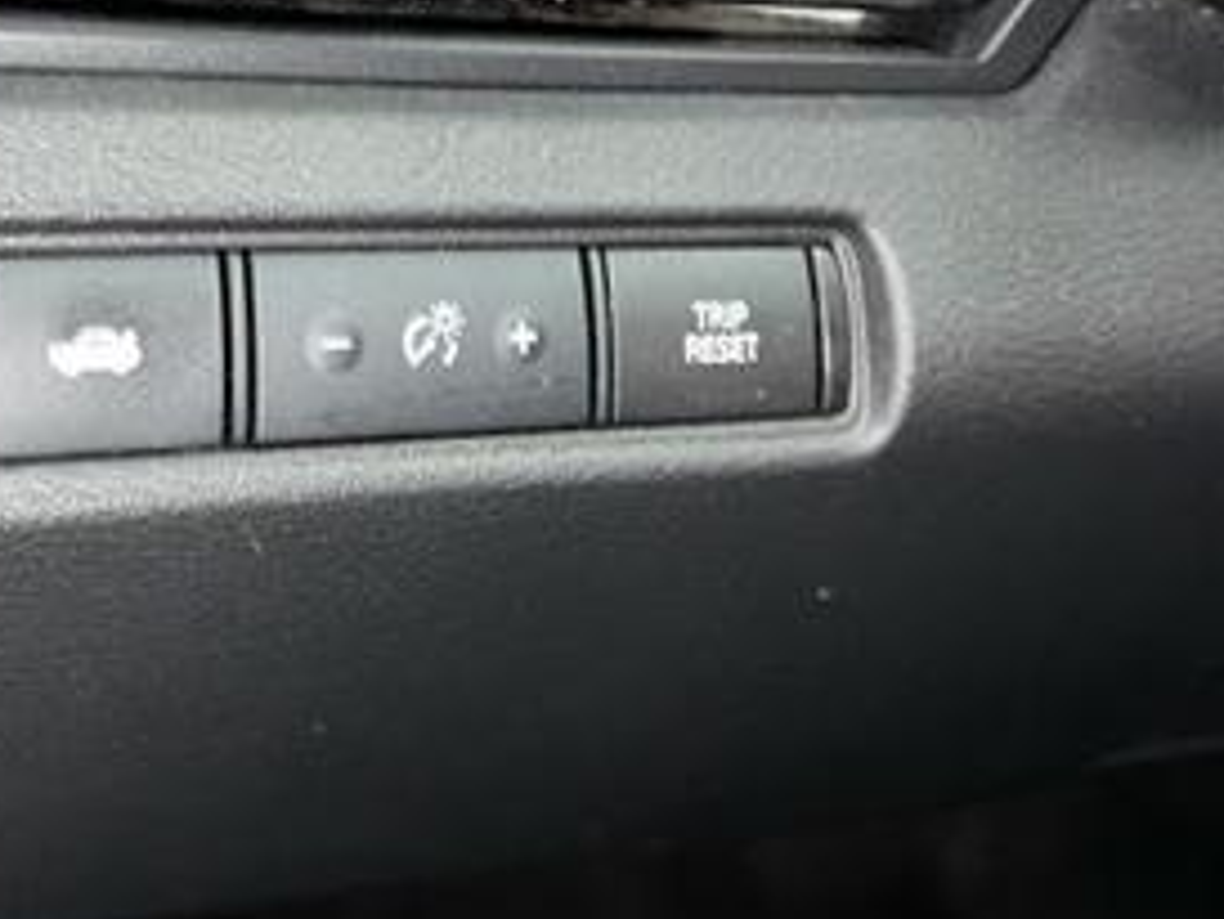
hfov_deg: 39.5
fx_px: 1698
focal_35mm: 48
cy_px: 179
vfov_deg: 29.6
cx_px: 489
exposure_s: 1/4
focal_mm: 5.7
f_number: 1.5
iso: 40
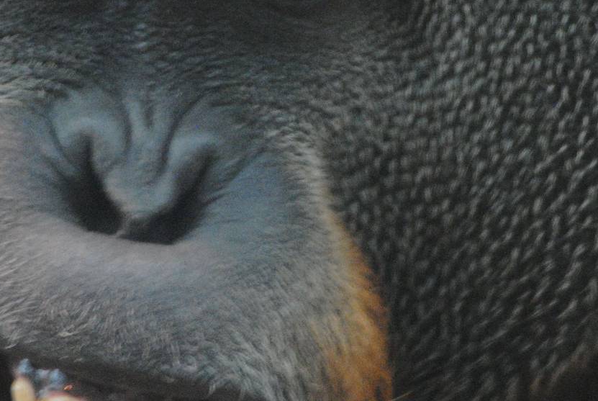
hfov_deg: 2.4
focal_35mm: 866
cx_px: 207
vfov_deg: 1.6
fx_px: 14408
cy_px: 200
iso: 1600
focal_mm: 300
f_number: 5.6
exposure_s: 1/15
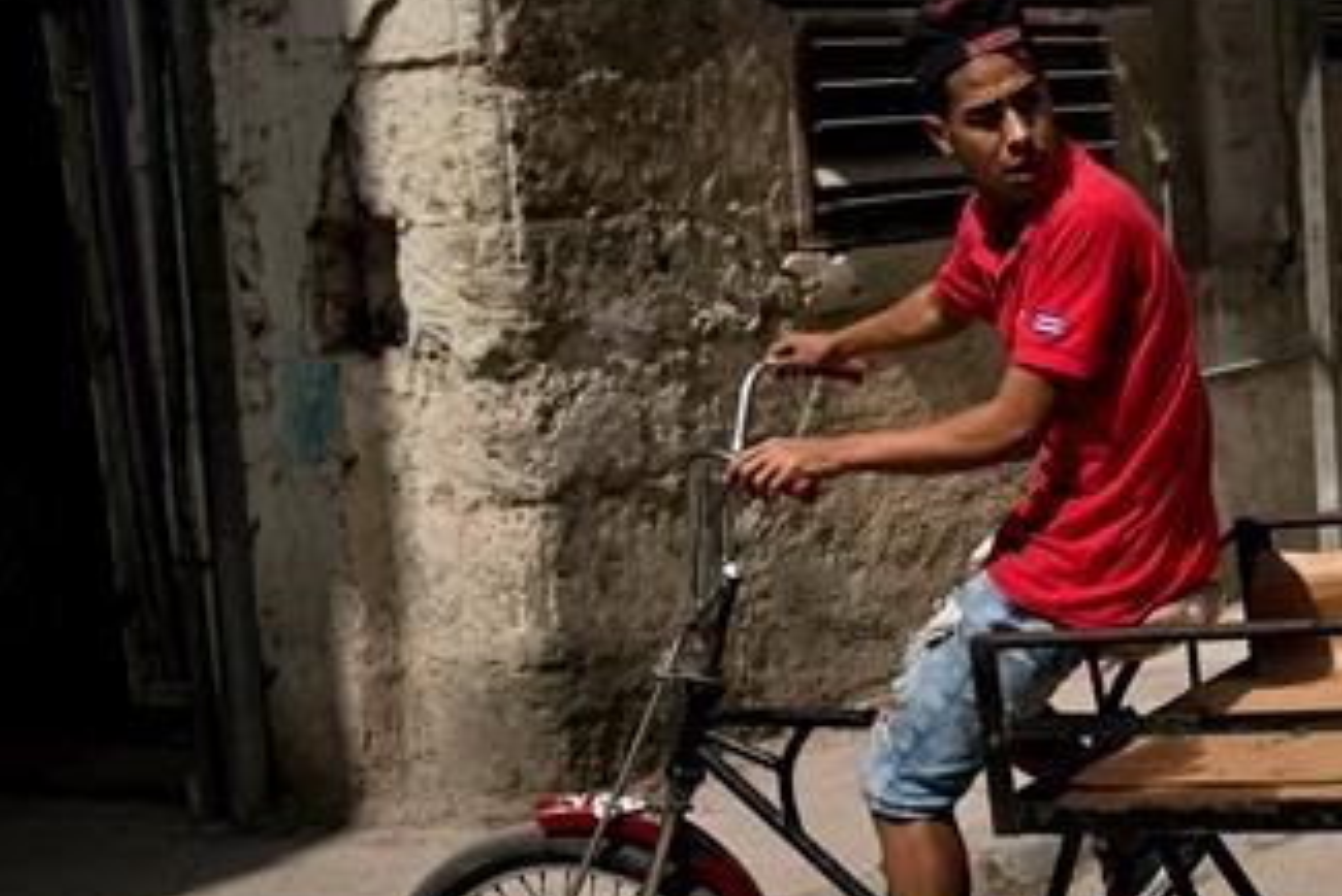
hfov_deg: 27.5
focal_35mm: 70
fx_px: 2610
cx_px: 1272
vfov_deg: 19.5
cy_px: 531
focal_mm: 35
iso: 100
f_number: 4.5
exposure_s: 1/1600
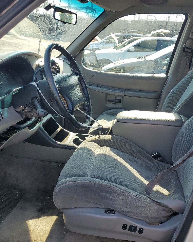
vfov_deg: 52.8
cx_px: 113
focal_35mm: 34
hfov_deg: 43.2
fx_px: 243
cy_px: 121
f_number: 1.5
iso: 50
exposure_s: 1/714
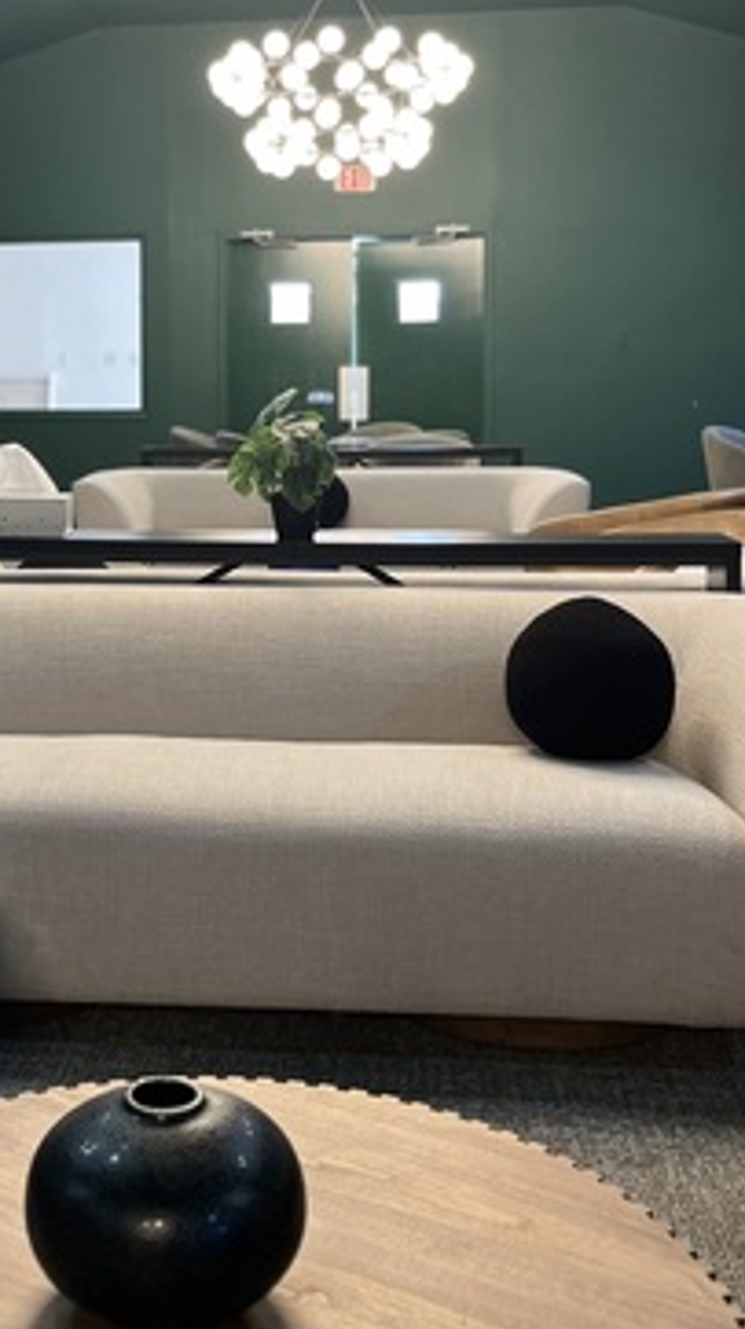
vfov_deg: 43.4
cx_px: 132
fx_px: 1654
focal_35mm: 47
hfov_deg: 24.9
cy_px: 499
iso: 125
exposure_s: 1/60
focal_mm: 5.1
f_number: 1.6
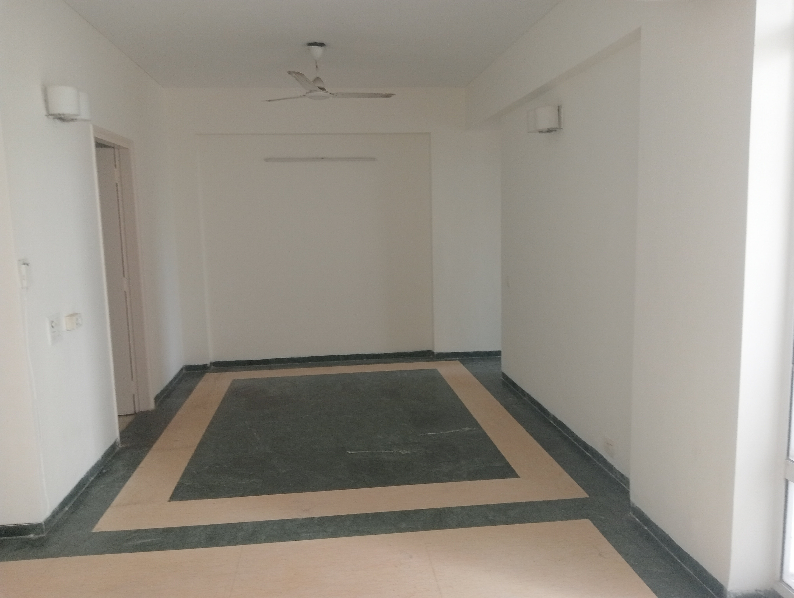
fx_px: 643
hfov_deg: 63.4
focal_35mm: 28
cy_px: 299
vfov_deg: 49.9
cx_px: 397
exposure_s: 1/33.3
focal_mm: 4.04
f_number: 1.8
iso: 566
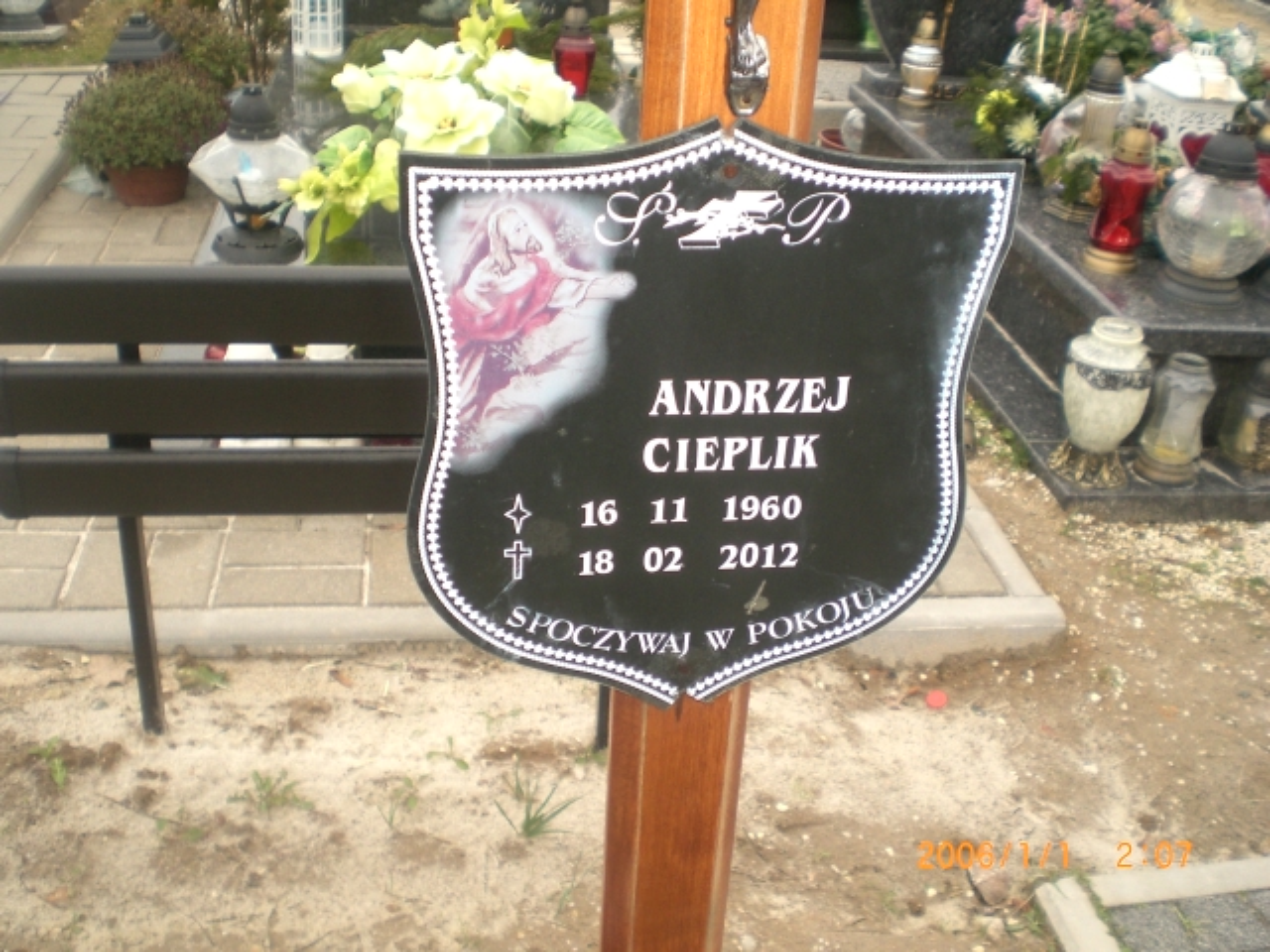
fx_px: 1394
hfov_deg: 49.0
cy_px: 476
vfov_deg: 37.7
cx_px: 635
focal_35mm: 38
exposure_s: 1/100
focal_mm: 6.3
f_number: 3.1
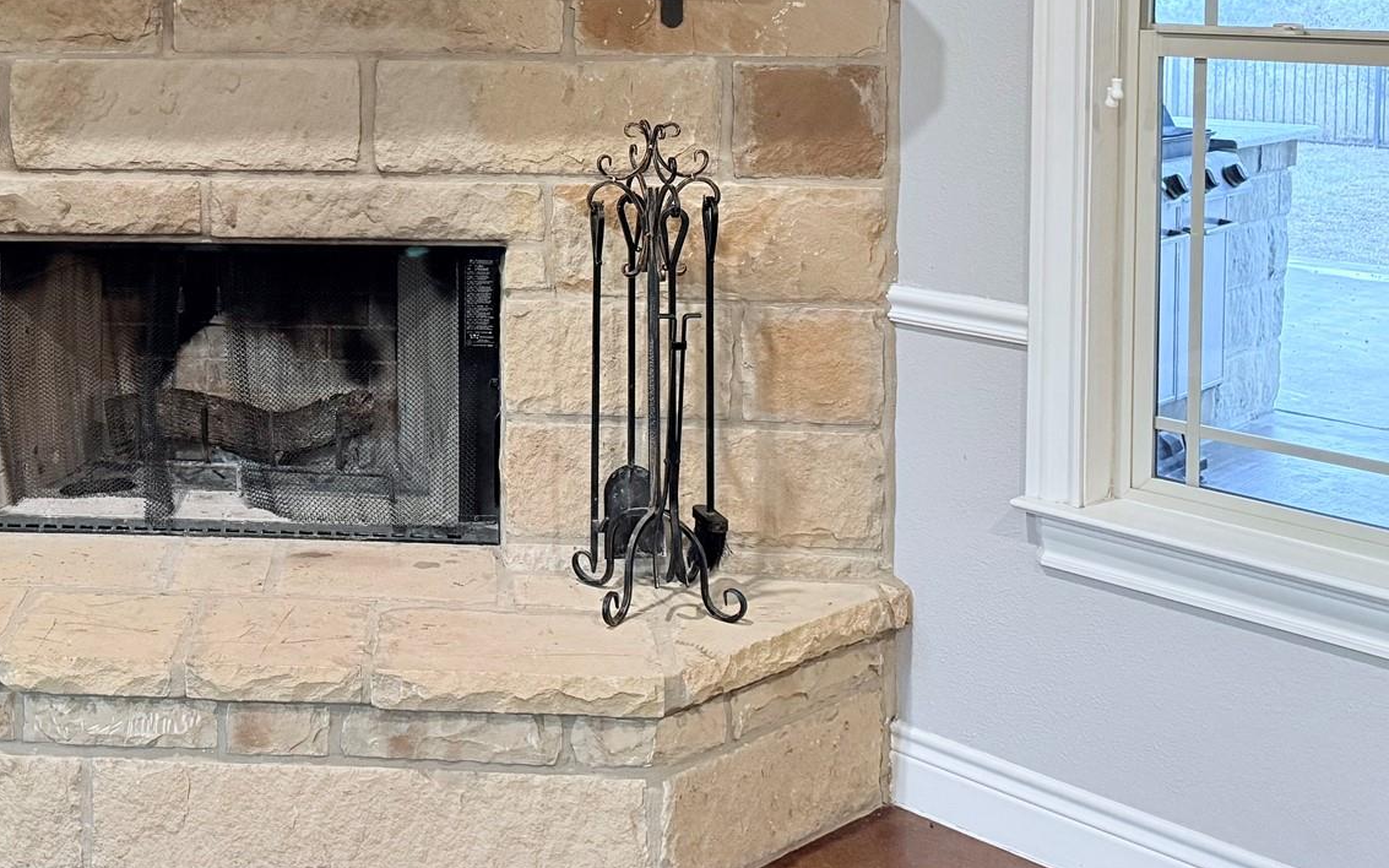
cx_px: 310
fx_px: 1741
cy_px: 7
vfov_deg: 26.5
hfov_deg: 41.9
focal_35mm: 46
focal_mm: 6.76
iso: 320
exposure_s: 1/60
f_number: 1.78
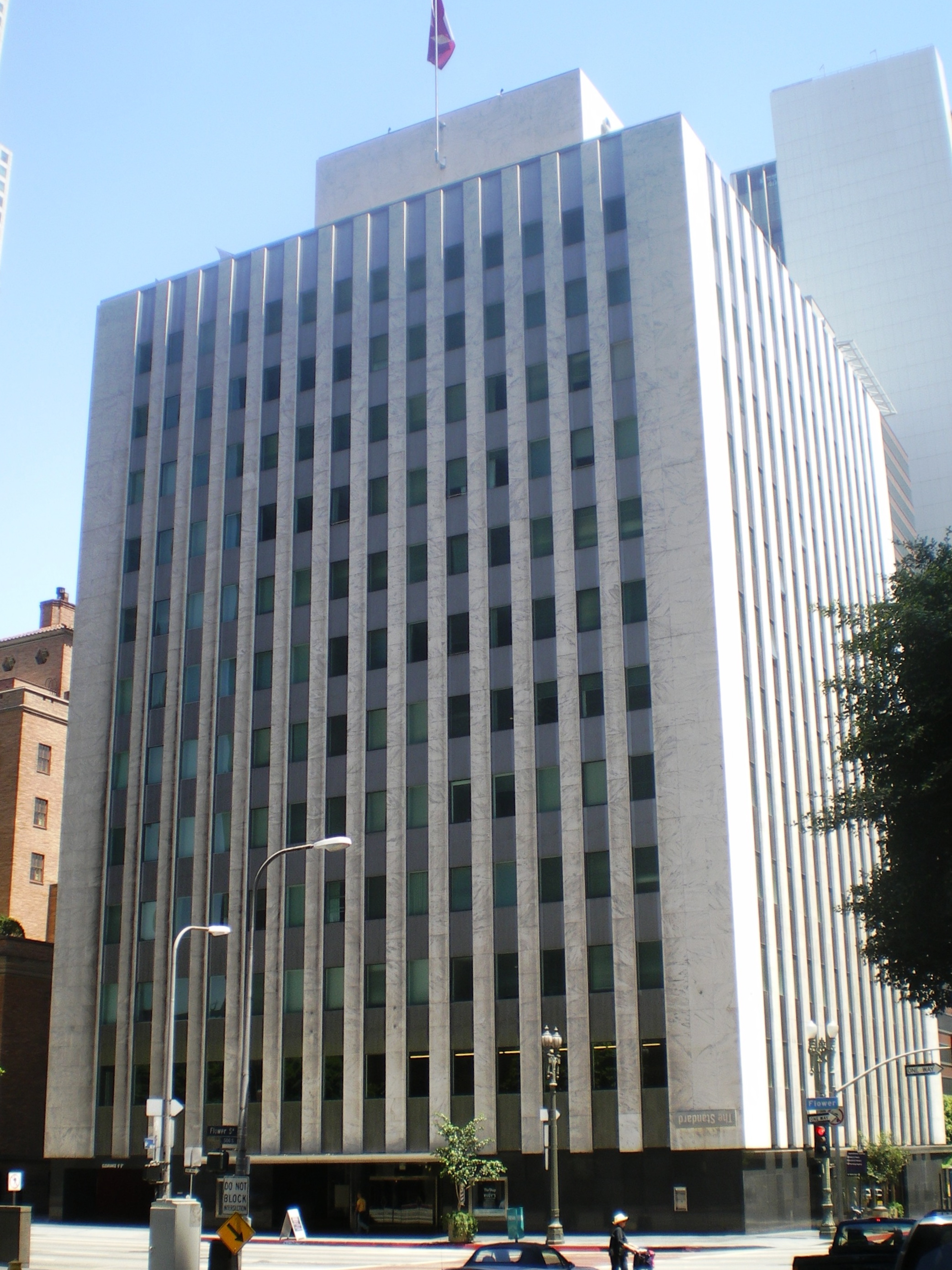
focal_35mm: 36
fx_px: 1321
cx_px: 476
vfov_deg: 51.4
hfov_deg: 39.6
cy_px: 635
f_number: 4.6
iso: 50
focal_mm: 6.3
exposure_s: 1/125
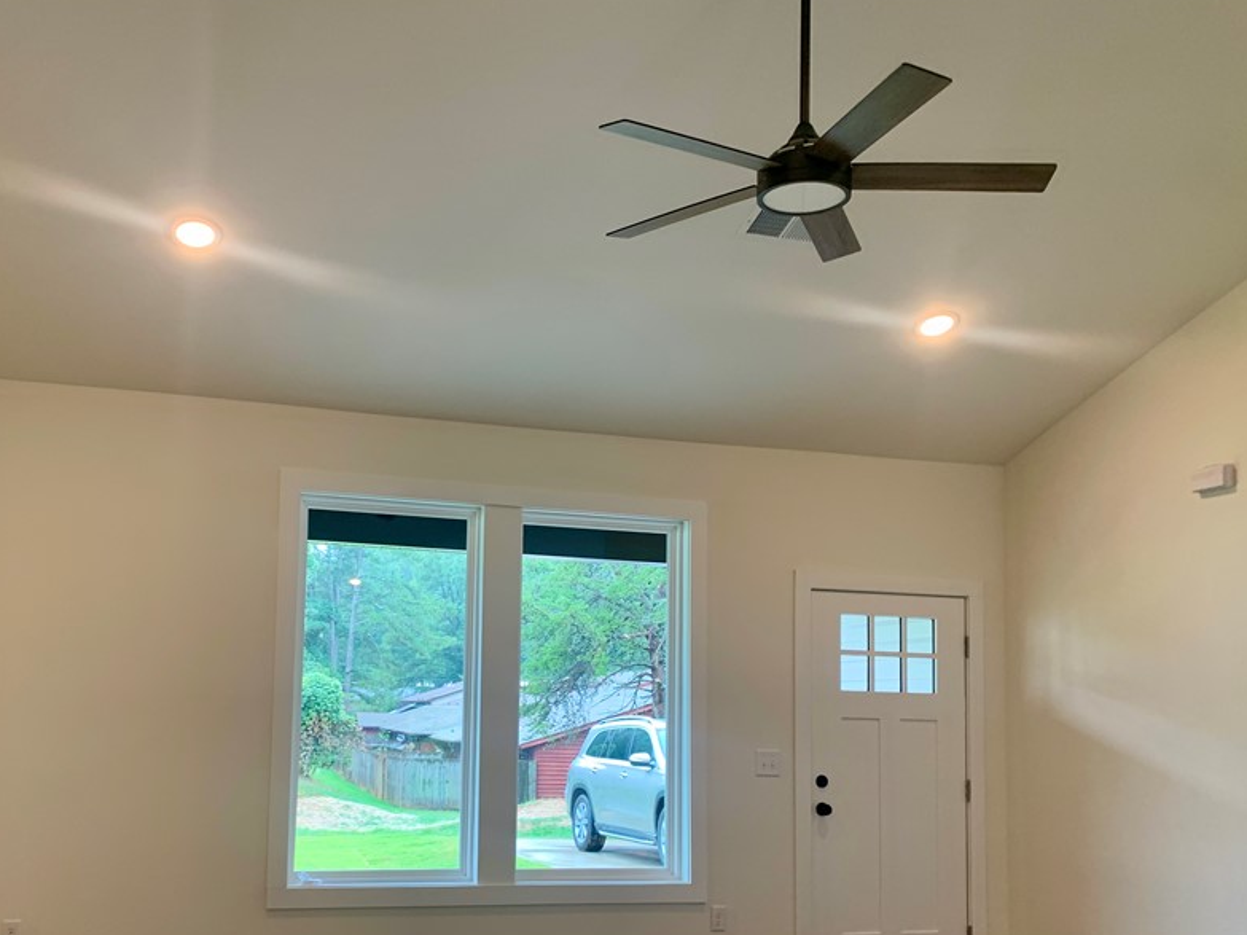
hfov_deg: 53.7
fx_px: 1225
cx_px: 518
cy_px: 601
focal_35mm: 34
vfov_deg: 41.4
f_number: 1.8
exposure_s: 1/120
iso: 100
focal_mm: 4.25
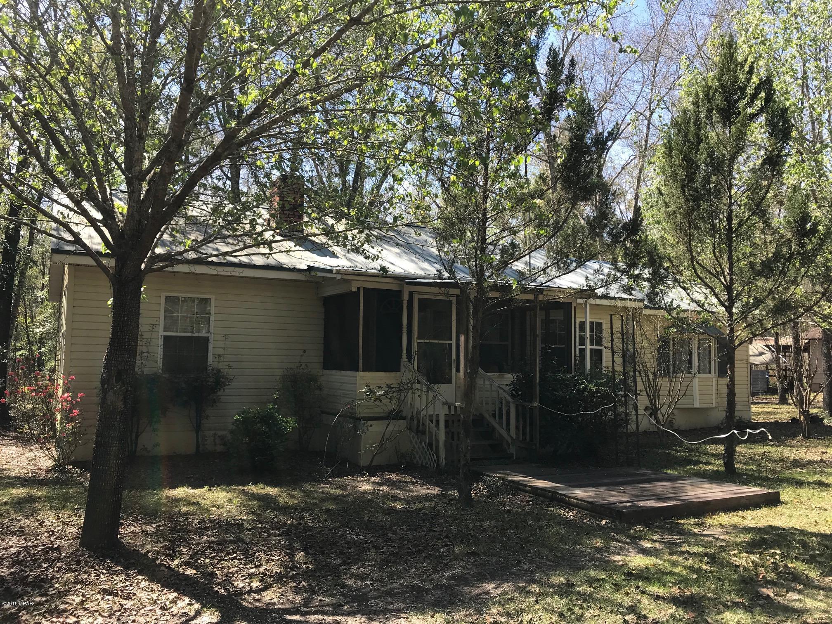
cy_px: 312
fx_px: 673
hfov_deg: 63.4
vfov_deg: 49.7
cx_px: 416
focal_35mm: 28
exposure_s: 1/689
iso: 20
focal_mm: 3.99
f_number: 1.8
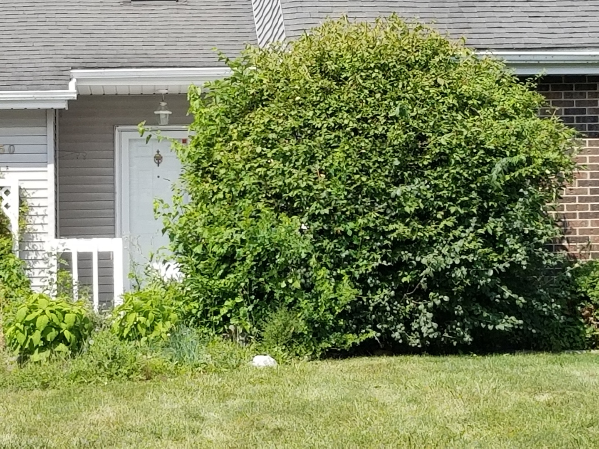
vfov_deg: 53.1
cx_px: 300
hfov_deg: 67.3
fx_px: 450
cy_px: 224
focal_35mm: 26
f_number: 1.7
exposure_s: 1/1440
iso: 50
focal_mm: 4.25
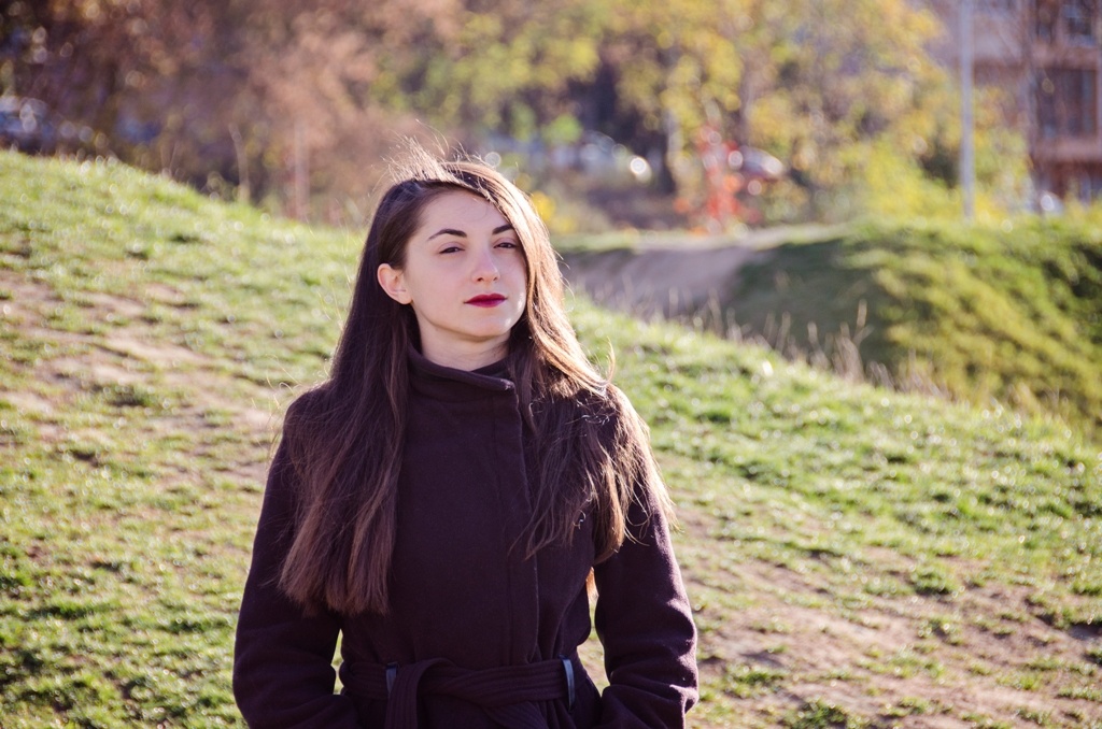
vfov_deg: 7.6
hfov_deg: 11.4
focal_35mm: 180
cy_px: 364
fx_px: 5498
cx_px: 551
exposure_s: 1/400
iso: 320
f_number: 5.3
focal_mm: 120
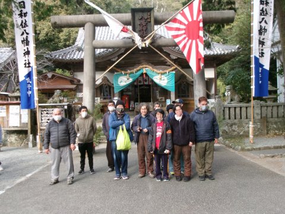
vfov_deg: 39.7
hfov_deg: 51.4
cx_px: 142
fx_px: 296
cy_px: 107
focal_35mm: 36
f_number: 4.5
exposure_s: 1/80
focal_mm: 6.4
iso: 100
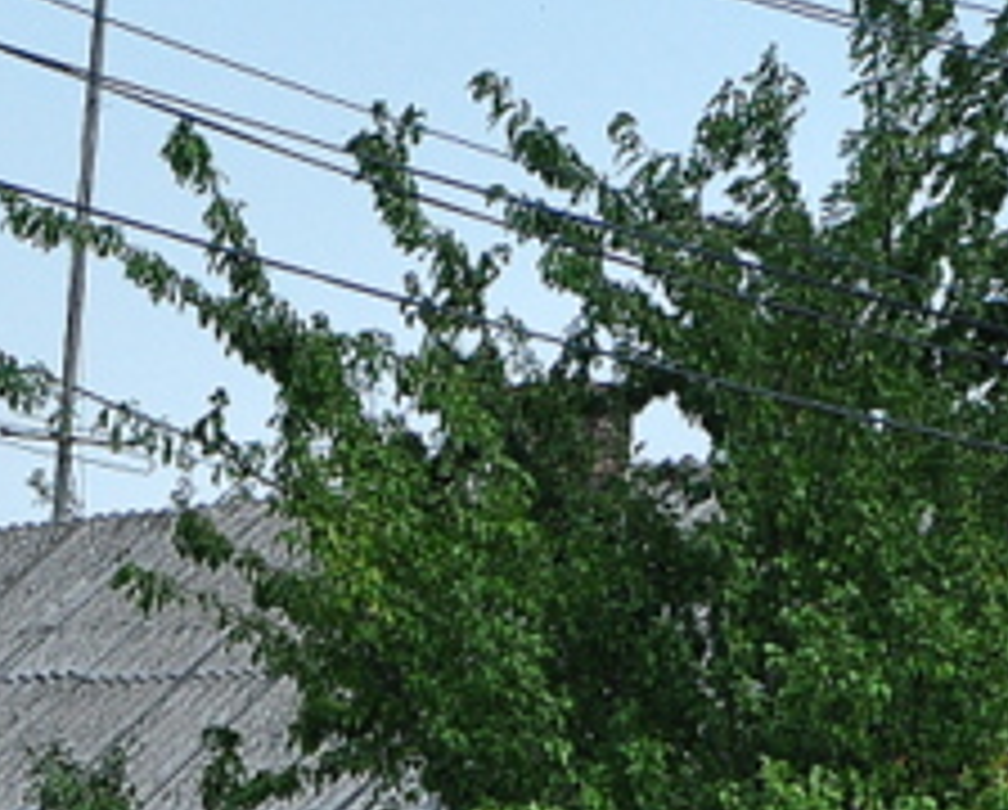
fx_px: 11685
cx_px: -423
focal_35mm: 391
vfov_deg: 4.0
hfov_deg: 4.9
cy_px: 997
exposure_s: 1/400
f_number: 10
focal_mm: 52
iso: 400
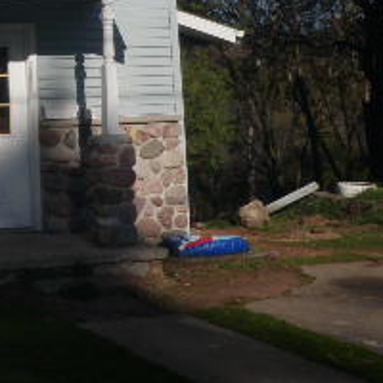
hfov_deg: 19.6
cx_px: -159
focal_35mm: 79
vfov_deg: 21.1
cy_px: -8
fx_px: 989
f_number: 5
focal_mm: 5
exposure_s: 1/400
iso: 50
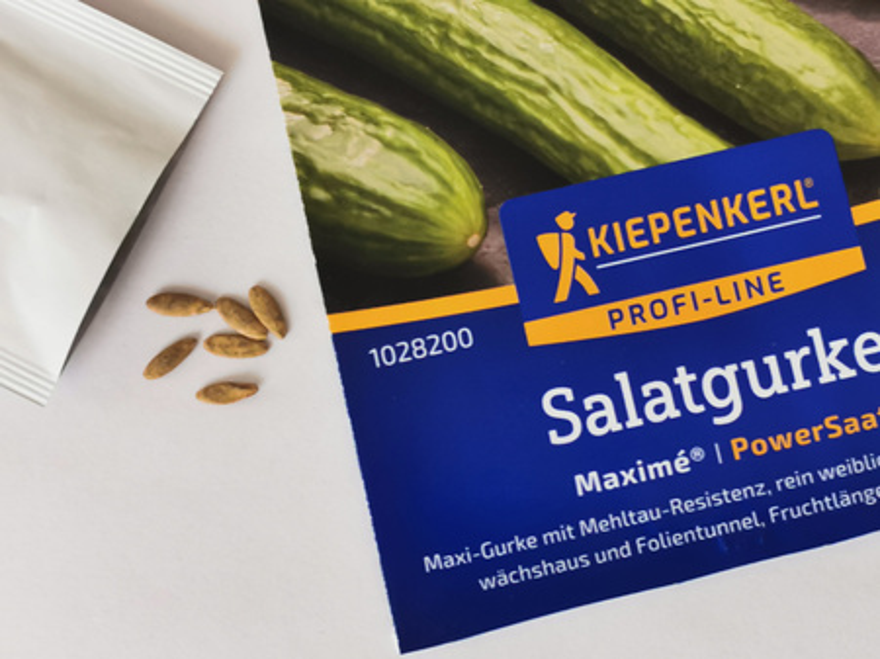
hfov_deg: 26.7
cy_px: 330
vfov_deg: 20.1
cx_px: 440
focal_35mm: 73
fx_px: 1855
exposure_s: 1/100
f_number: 1.6
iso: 125
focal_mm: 5.56
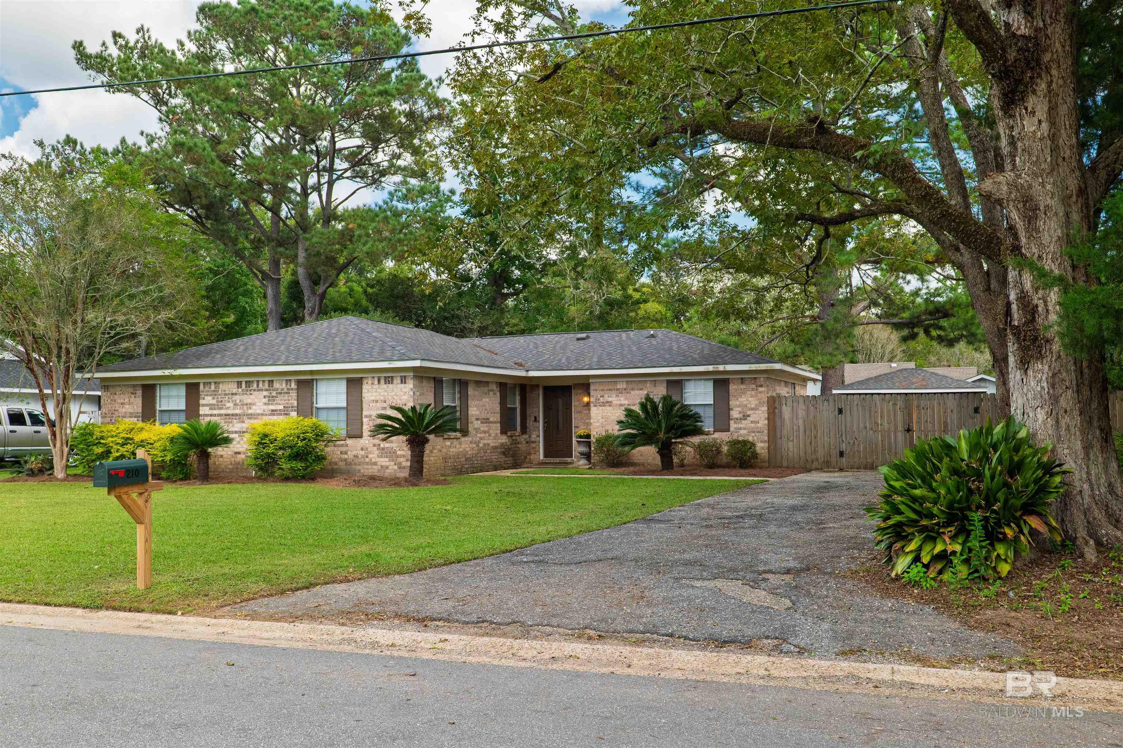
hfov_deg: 54.4
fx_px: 1092
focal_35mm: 35
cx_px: 562
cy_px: 374
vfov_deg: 37.9
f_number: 8
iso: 640
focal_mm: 35
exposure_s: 1/60
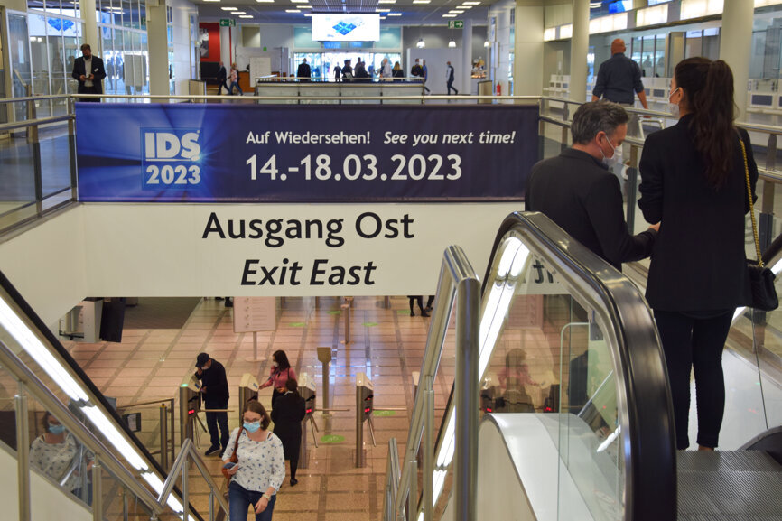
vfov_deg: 25.7
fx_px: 1140
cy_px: 260
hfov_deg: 37.9
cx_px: 391
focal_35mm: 52
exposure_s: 1/100
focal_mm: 35
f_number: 5
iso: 400
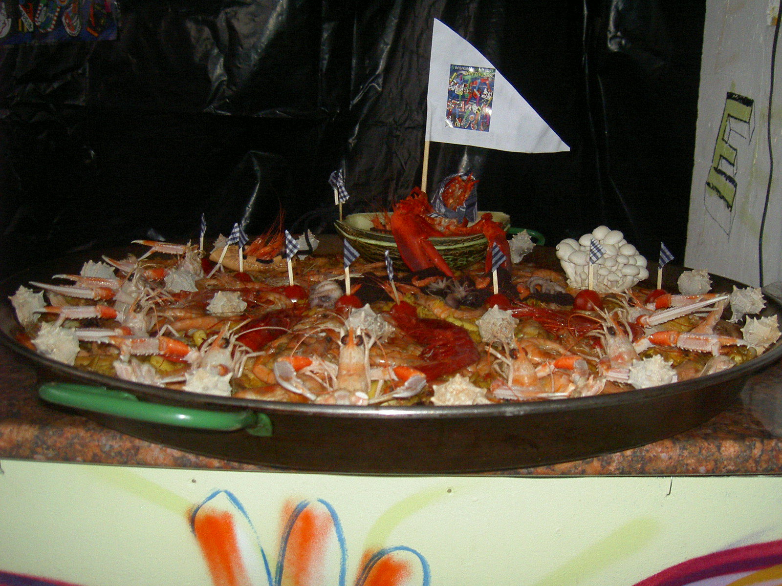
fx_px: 881
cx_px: 391
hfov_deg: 47.9
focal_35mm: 39
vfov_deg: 36.8
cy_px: 293
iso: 100
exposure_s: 1/59.5
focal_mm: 8
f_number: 2.8
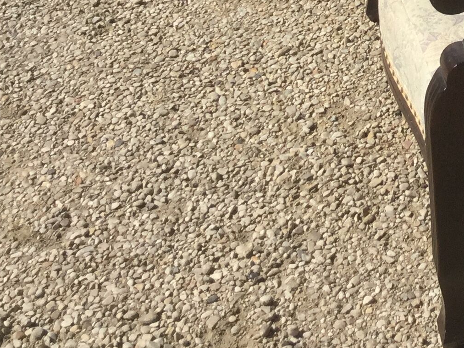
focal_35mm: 100
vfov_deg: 13.9
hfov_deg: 17.9
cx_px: 661
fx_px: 1340
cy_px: -174
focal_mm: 3.3
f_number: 2.4
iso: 25
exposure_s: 1/1773
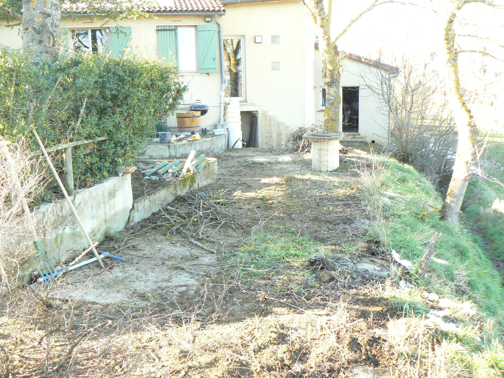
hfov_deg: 51.4
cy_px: 189
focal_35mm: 36
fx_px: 524
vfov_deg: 39.7
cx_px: 252
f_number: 5.6
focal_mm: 6
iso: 400
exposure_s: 1/125
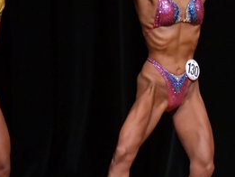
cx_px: 200
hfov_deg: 2.6
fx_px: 5237
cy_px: 74
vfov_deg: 1.9
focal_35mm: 771
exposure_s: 1/400
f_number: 5.6
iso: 5000
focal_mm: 180
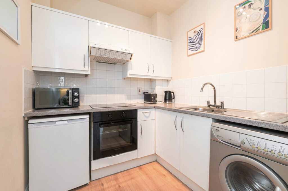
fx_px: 120
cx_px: 144
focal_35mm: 15
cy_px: 96
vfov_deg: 77.2
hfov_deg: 100.4
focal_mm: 15
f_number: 6.3
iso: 400
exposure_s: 1/10
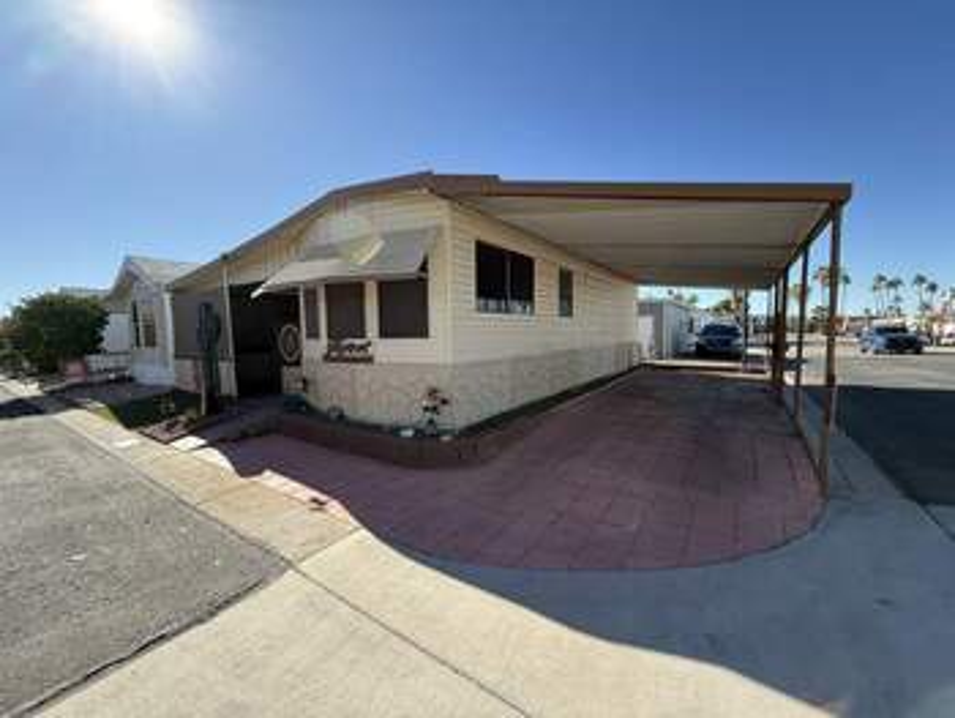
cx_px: 478
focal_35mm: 14
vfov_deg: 85.7
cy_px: 359
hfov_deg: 102.0
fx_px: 387
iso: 64
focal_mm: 2.22
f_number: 2.2
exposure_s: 1/970
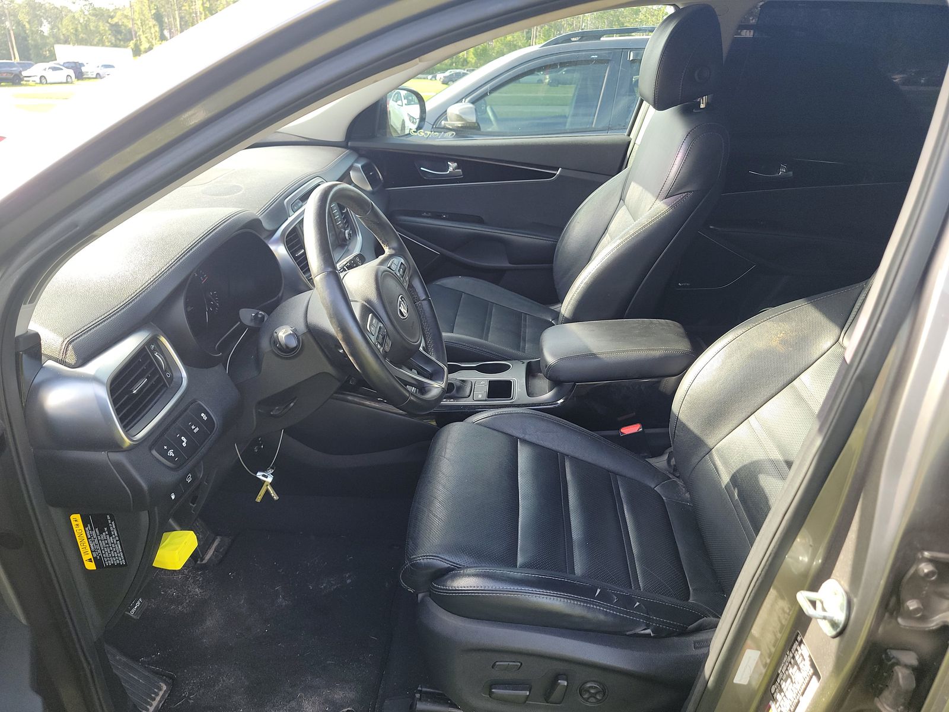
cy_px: 356
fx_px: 658
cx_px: 474
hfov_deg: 71.6
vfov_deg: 56.8
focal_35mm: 24
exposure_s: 1/119
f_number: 1.8
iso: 88
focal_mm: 6.7
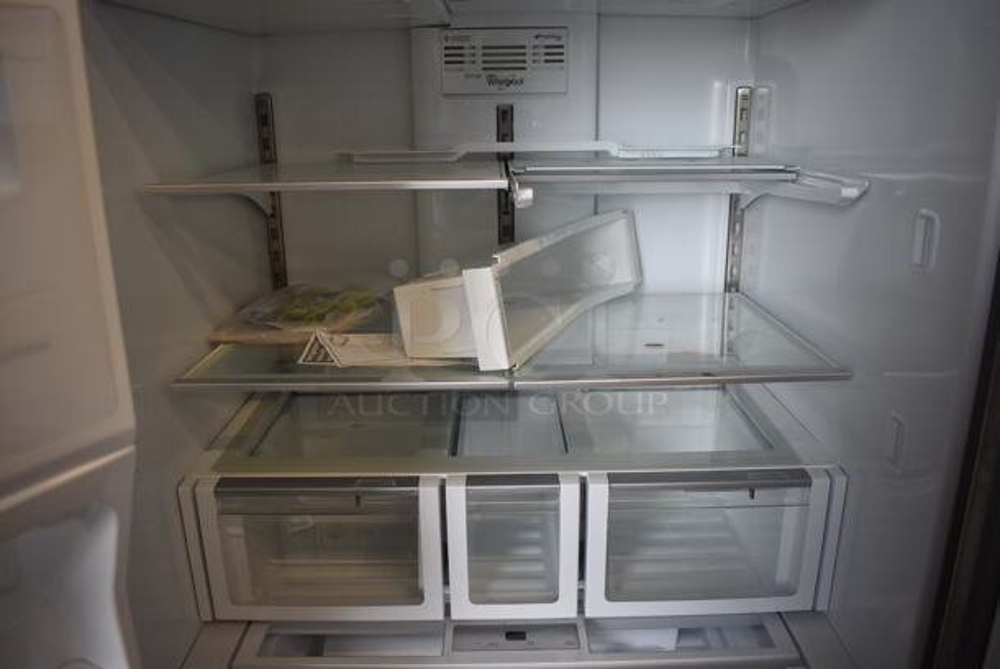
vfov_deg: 48.0
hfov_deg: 67.3
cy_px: 334
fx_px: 751
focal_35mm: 27
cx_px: 500
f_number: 3.5
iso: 640
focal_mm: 18
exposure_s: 1/250
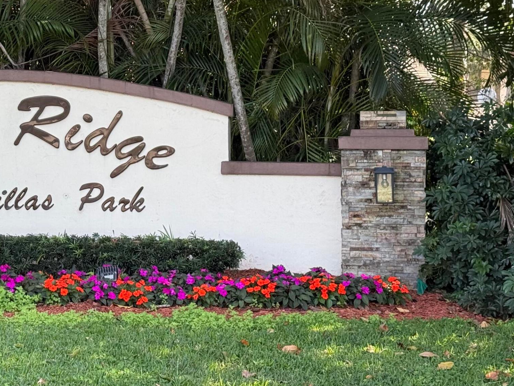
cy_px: 105
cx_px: 45
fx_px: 1351
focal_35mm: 91
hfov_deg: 21.1
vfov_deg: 16.2
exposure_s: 1/342
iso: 64
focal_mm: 6.76
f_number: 1.78
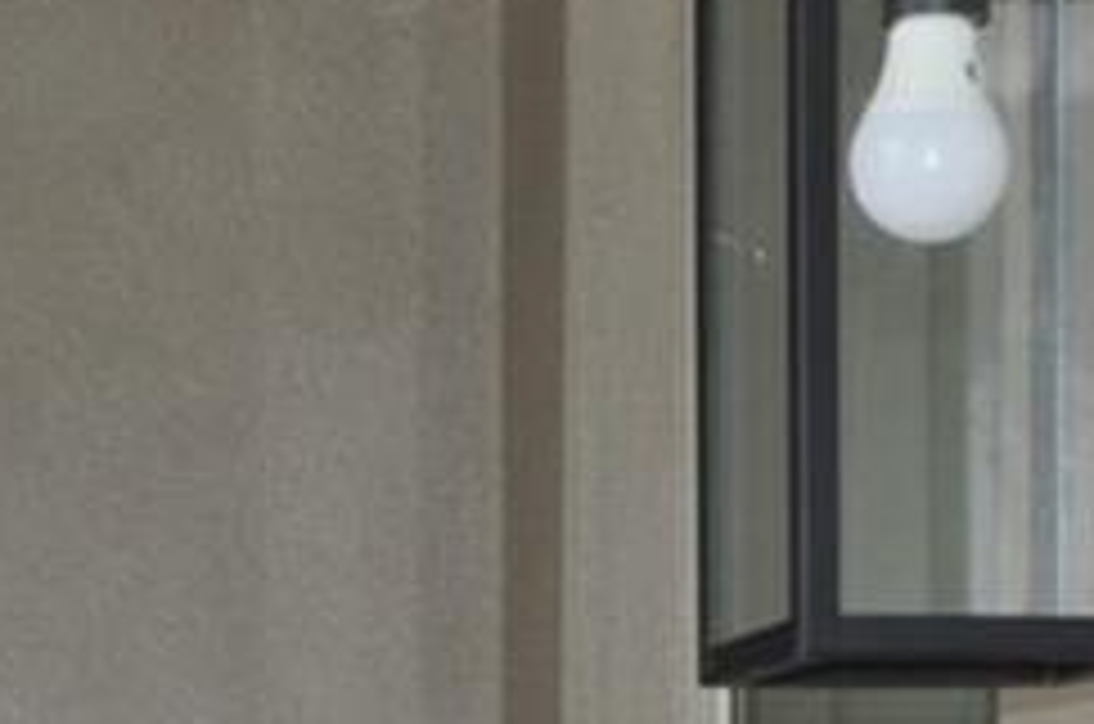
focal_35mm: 178
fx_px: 5399
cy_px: 1637
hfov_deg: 11.5
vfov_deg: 7.3
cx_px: 302
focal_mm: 18
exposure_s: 1/200
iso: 200
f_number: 4.5
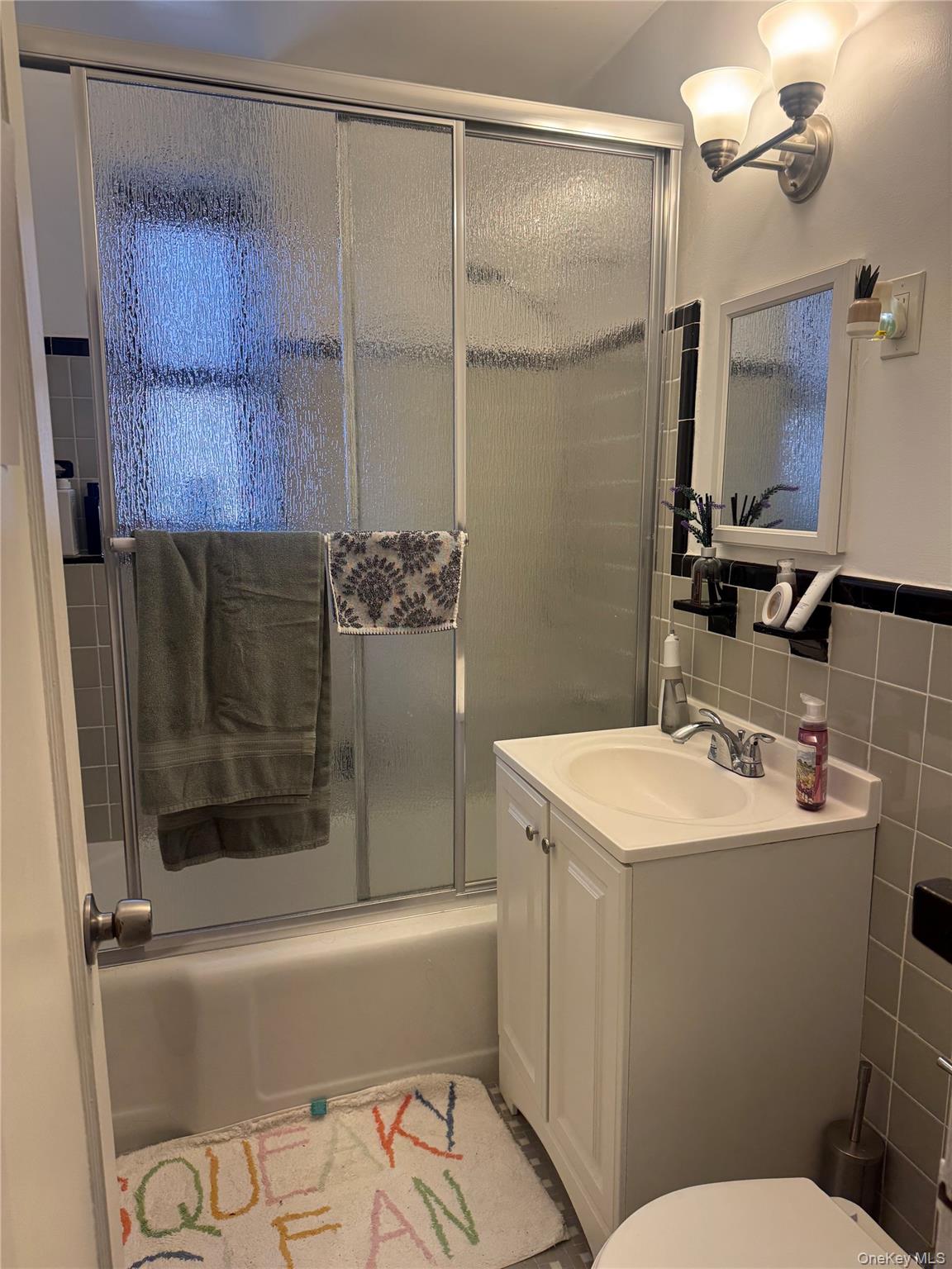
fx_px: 880
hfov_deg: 56.8
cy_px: 634
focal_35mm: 24
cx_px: 476
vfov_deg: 71.6
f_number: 1.78
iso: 125
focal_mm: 6.76
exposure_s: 1/120
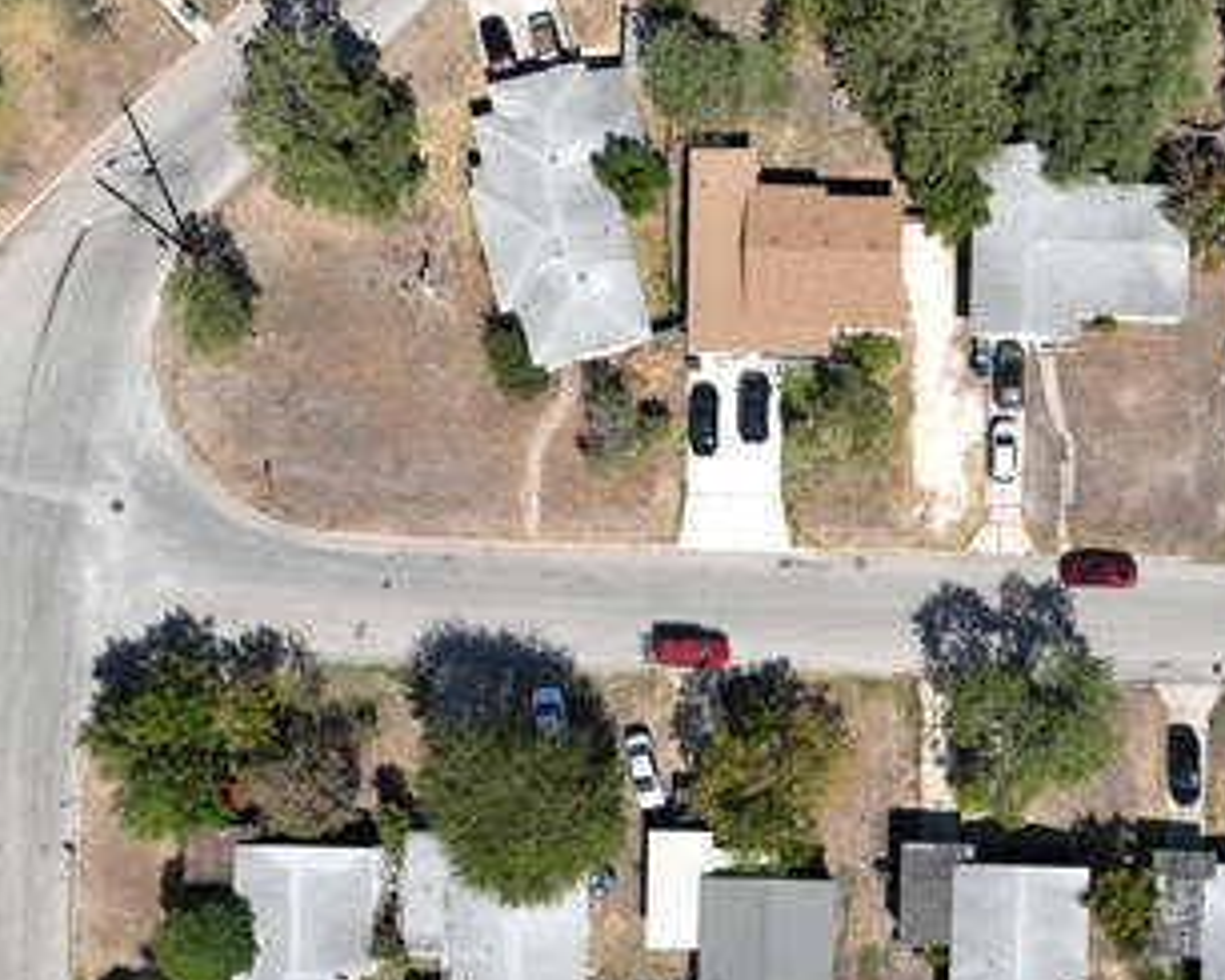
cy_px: 940
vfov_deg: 29.2
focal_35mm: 49
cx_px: 1085
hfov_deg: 35.9
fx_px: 1777
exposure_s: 1/1250
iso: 100
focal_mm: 12.29
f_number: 2.8
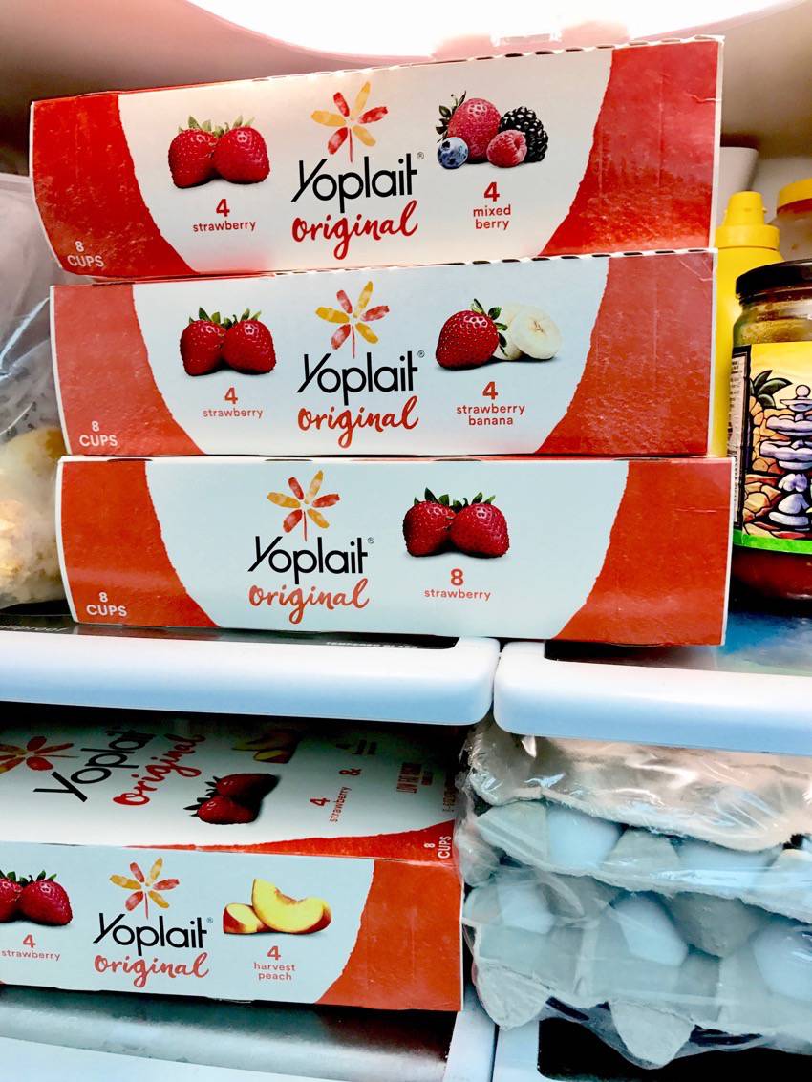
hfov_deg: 49.8
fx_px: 876
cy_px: 541
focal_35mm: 28
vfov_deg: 63.4
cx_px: 406
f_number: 1.8
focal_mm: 3.99
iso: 32
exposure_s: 1/60
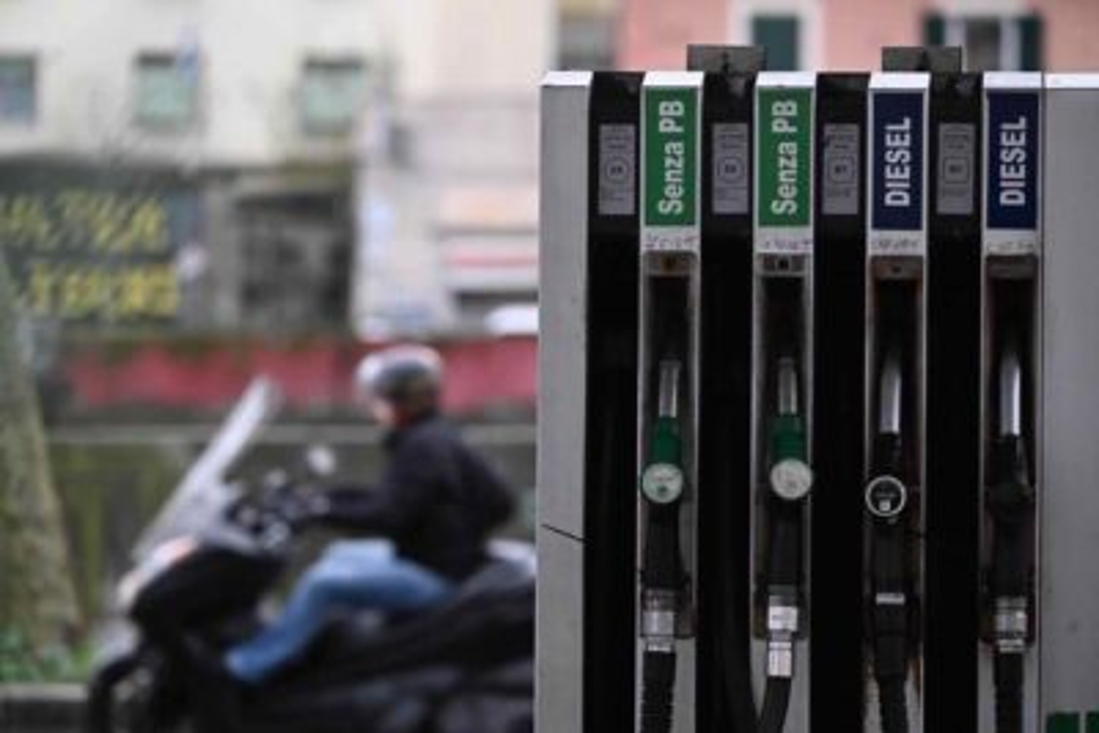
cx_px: 550
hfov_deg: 10.5
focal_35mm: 195
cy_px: 366
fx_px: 5955
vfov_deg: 7.0
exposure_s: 1/800
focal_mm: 195
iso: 1400
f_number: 5.6
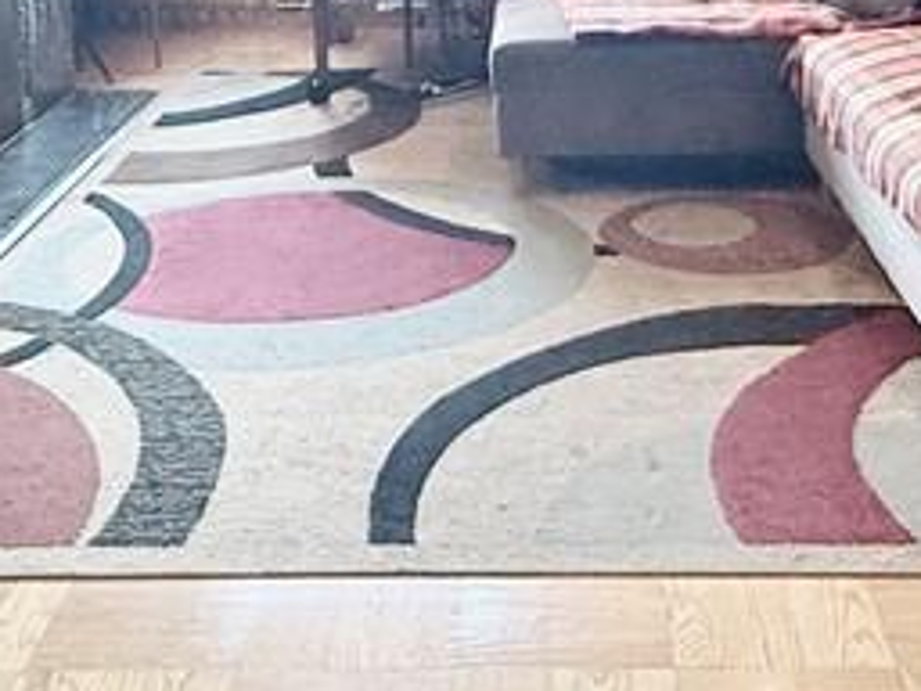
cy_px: -162
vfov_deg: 23.6
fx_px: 1490
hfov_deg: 34.3
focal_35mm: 56
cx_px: 507
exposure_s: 1/120
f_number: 2.2
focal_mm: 2.22
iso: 200
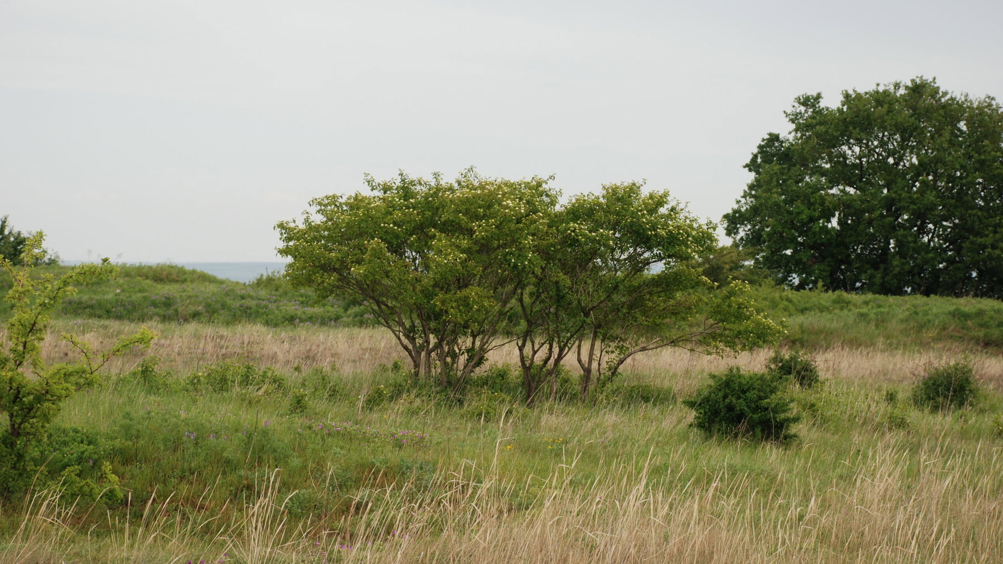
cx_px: 504
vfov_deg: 10.9
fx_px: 2952
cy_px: 263
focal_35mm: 111
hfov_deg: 19.3
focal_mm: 70
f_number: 5.6
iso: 200
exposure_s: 1/400
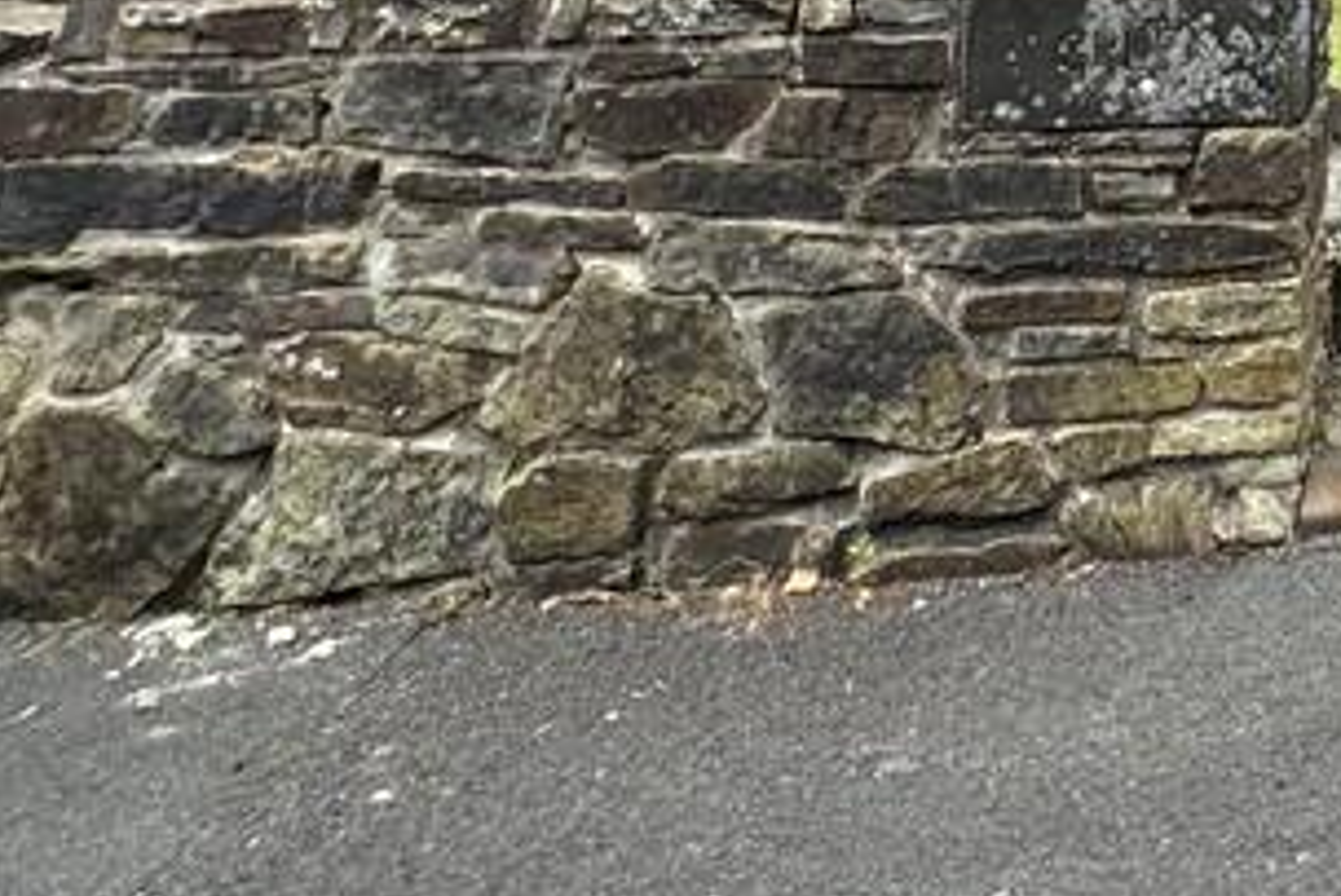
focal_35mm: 49
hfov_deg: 32.0
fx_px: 1826
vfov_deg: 21.1
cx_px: 1685
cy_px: -605
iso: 40
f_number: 2.2
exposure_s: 1/548
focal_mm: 2.22
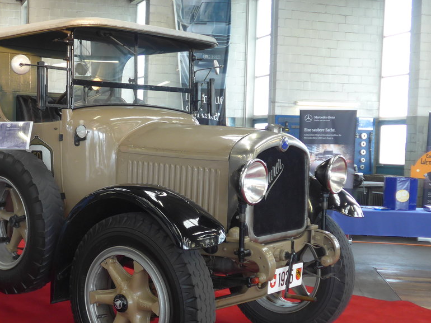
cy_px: 187
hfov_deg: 35.2
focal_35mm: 53
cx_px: 99
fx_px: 660
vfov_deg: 27.5
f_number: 2.3
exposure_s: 1/60
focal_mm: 7
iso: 200
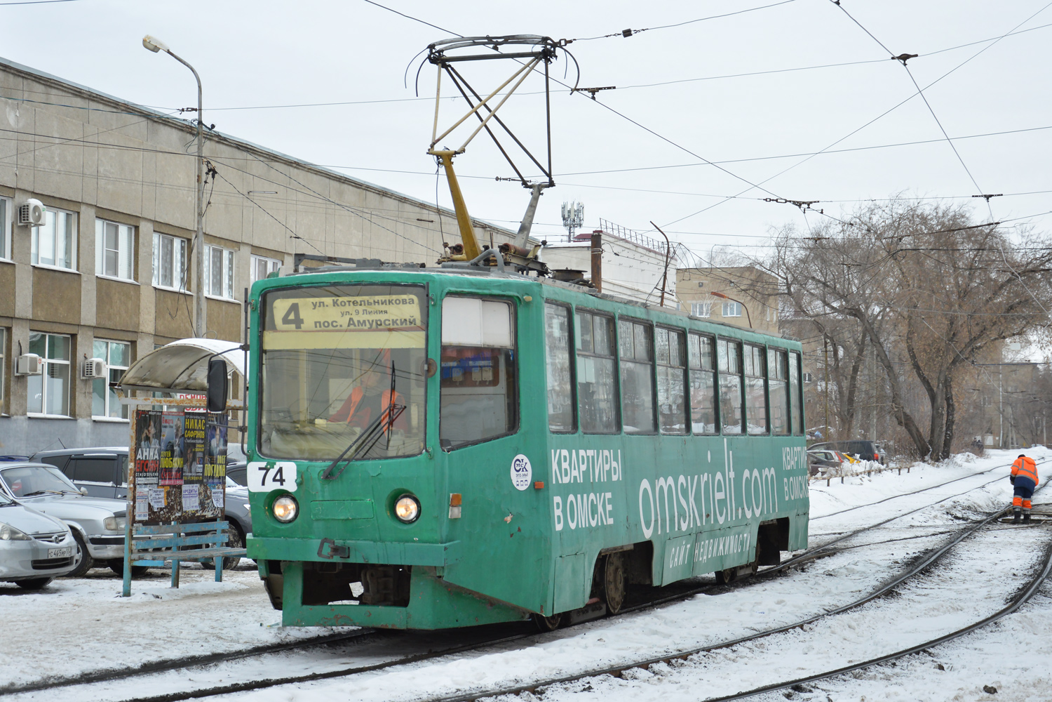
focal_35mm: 75
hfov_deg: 27.0
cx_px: 526
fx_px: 2191
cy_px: 351
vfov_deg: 18.2
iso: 400
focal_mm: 50
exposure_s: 1/250
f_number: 5.6
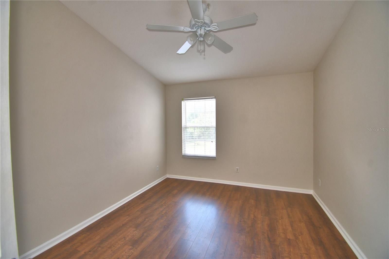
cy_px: 130
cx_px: 194
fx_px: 162
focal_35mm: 15
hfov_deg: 100.4
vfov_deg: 77.3
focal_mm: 10
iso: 220
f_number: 4.5
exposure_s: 1/30
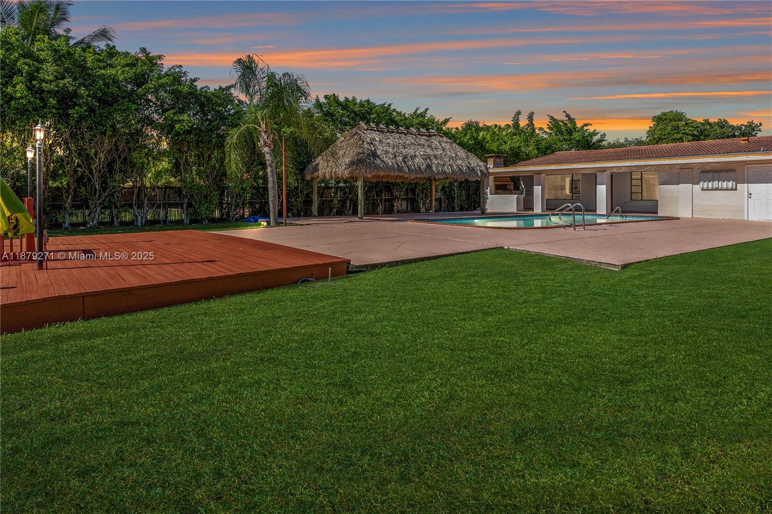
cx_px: 386
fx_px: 407
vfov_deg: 64.5
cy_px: 257
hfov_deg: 86.9
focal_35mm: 19
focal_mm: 13
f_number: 8
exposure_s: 1/3200
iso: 640
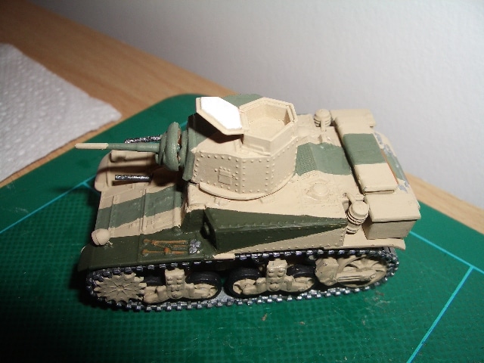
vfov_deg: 40.7
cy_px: 182
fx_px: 489
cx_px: 242
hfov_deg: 52.6
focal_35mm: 35
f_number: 4.3
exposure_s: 1/60
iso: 80
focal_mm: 5.8
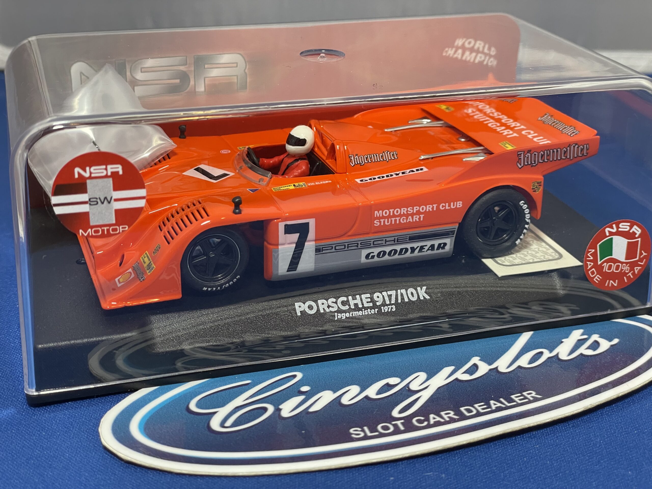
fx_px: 979
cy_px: 244
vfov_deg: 28.0
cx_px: 326
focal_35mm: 52
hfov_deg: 36.8
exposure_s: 1/120
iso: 160
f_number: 2
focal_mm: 6
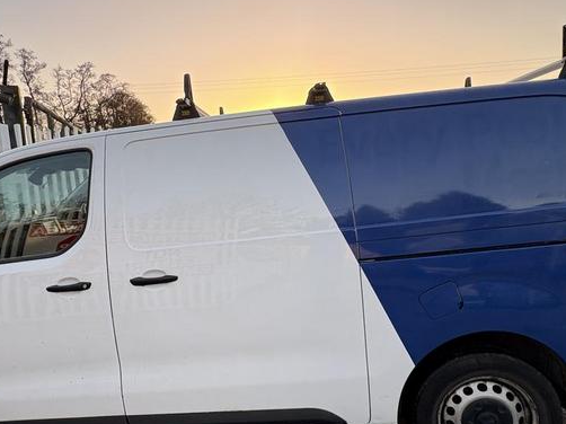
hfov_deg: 69.0
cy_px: 222
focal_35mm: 25
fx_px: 409
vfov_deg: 54.8
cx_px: 238
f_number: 2.2
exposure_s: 1/163
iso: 40
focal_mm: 2.22
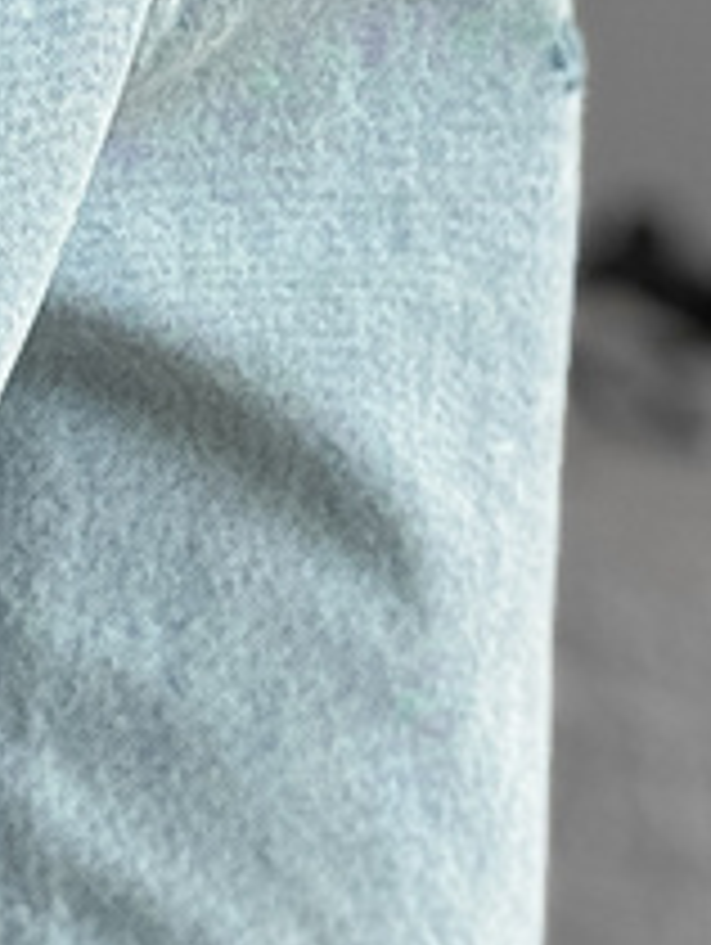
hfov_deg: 4.1
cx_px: -297
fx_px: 9976
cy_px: 783
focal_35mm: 365
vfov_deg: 5.4
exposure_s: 1/160
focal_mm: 6.86
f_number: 1.8
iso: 64
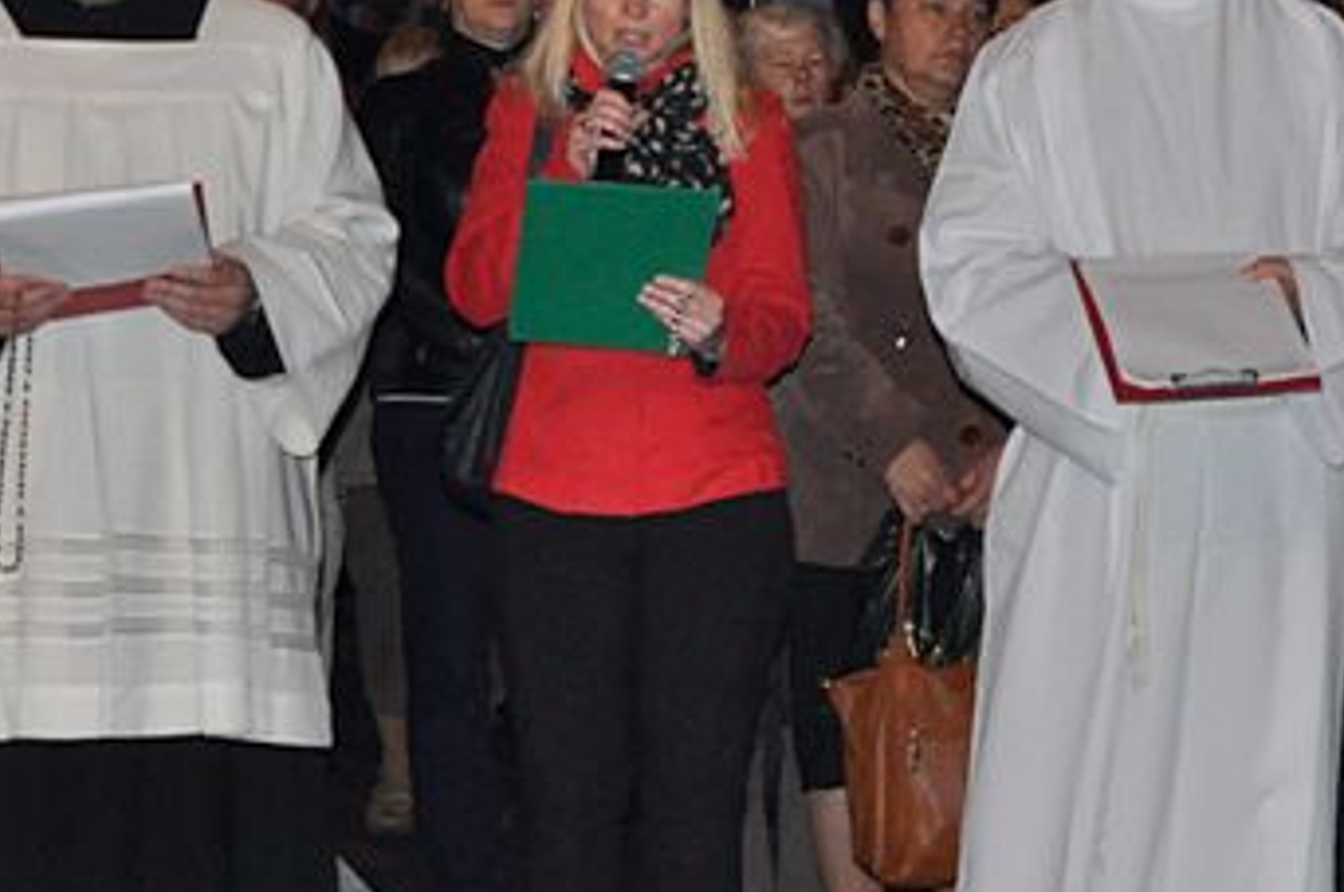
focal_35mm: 97
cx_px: 790
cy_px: 509
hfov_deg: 21.0
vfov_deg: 14.1
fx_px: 3616
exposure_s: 1/60
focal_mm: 26
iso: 2000
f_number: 5
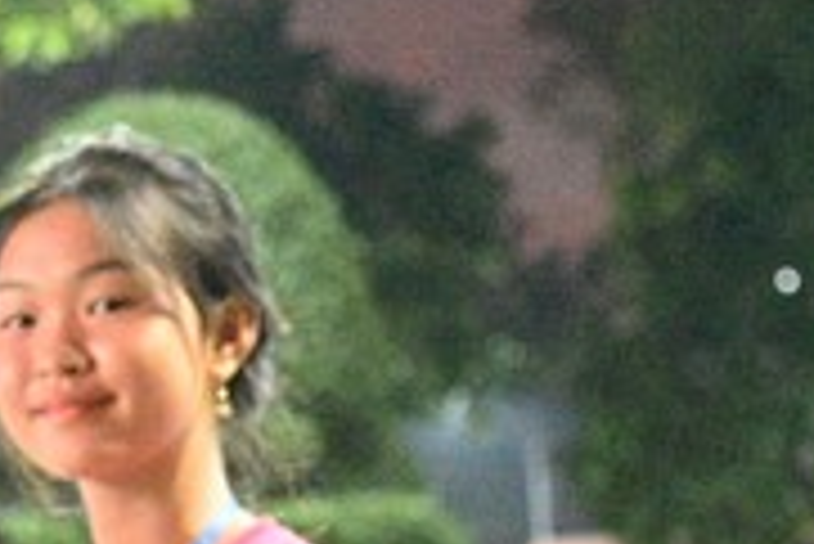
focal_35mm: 186
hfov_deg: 11.0
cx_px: 403
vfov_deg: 7.3
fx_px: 4209
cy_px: 733
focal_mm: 52
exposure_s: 1/160
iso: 51200
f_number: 4.5
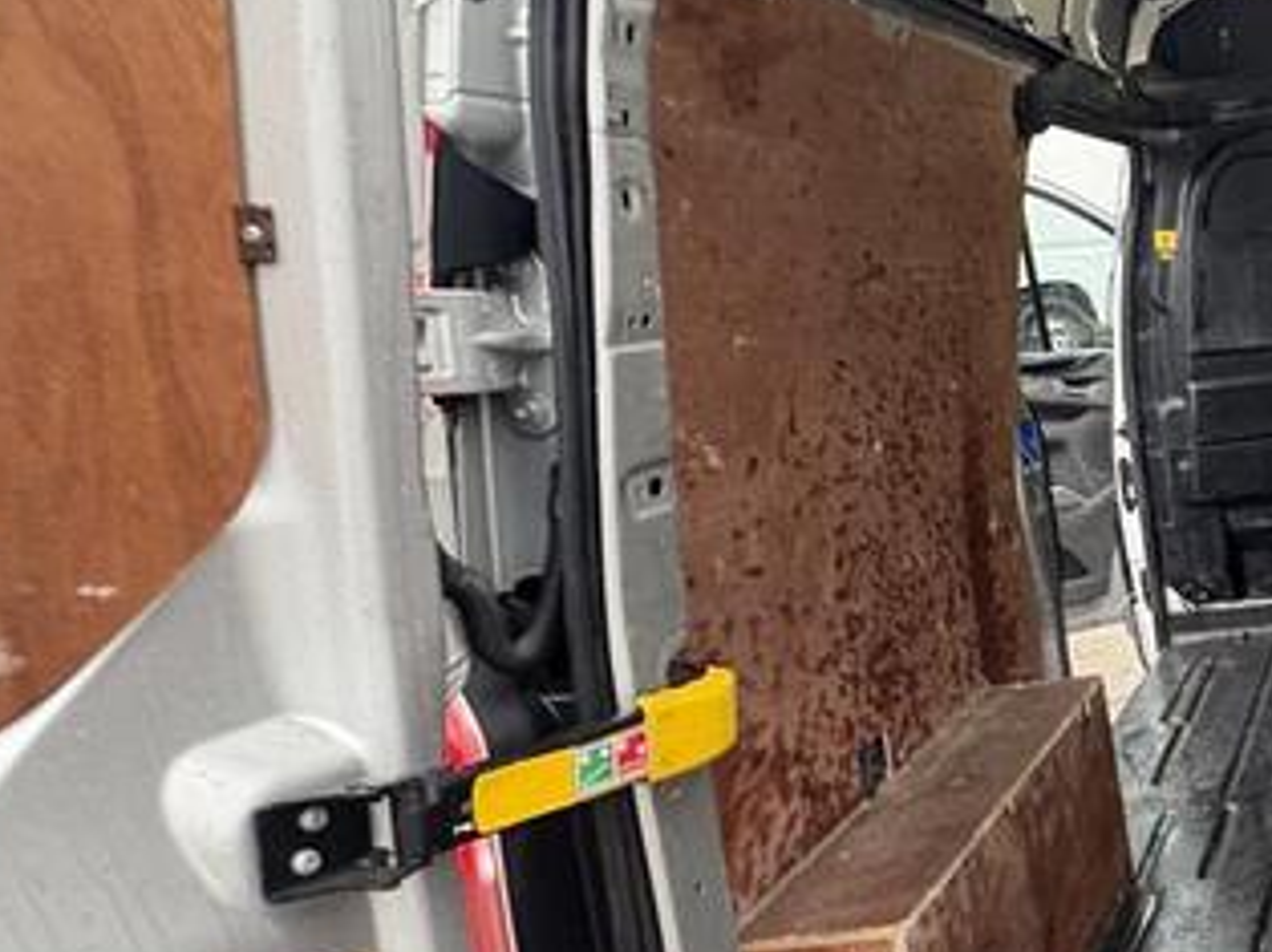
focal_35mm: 40
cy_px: 490
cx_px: 1503
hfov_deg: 36.7
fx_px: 1469
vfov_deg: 35.9
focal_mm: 2.22
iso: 400
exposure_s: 1/60
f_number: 2.2
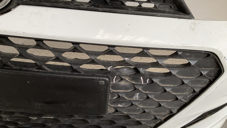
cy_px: 84
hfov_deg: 61.0
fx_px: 193
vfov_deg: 36.4
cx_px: 114
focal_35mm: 32
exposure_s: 1/120
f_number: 1.8
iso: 64
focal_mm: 3
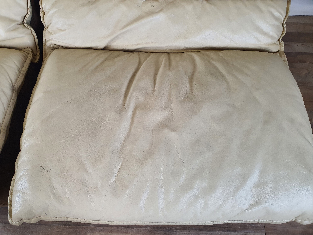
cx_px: 156
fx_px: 235
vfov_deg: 53.1
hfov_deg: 67.3
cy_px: 118
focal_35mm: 26
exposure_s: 1/50
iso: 200
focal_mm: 4.3
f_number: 2.4
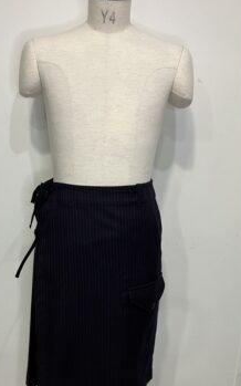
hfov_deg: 37.2
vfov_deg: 56.7
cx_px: 99
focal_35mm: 34
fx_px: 357
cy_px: 201
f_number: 1.8
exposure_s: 1/50
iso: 80
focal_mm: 3.99
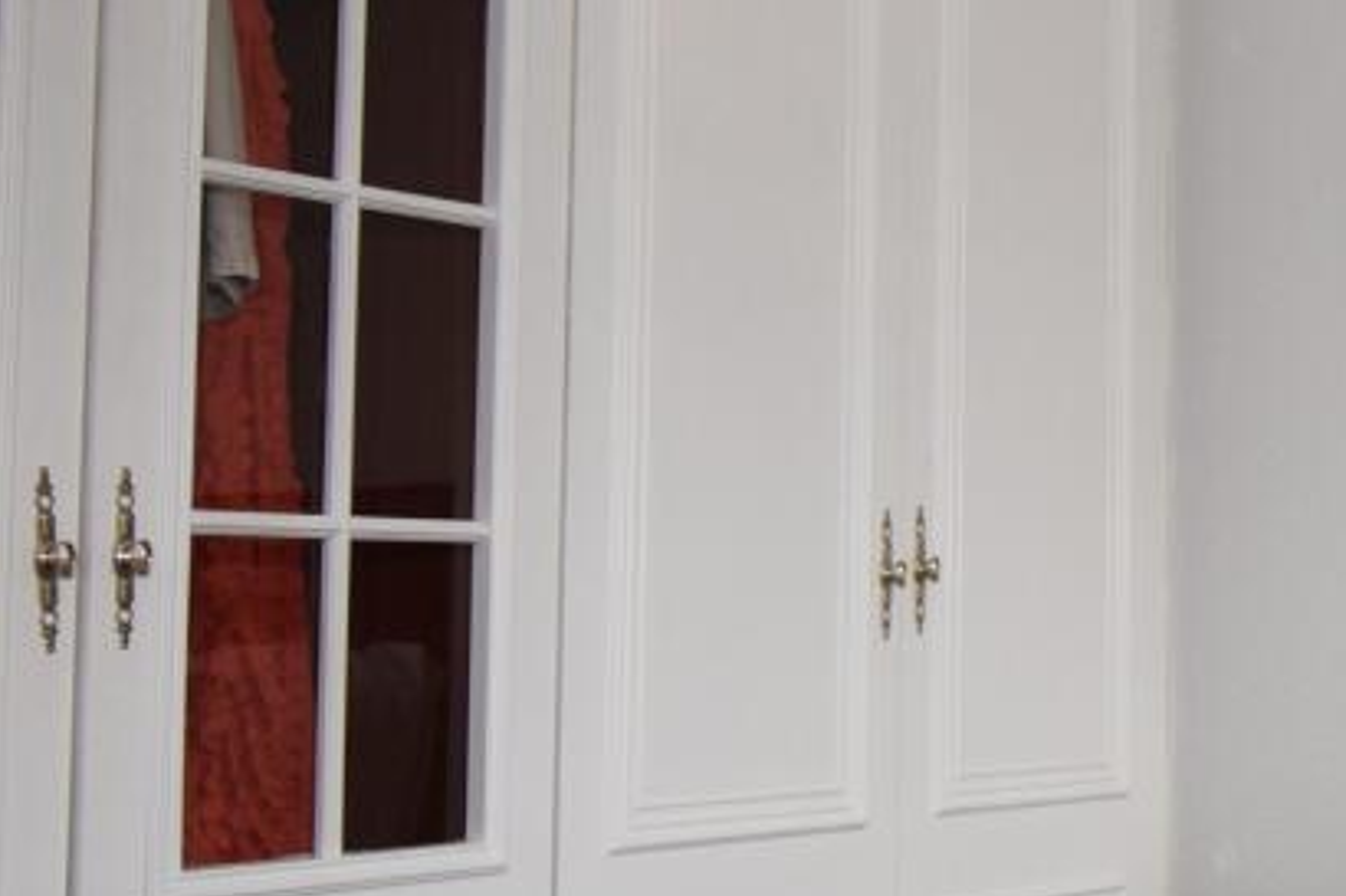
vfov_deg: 18.2
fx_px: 2803
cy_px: 432
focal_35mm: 75
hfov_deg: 24.4
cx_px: 1625
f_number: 5.6
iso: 1000
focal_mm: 20
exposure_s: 1/60
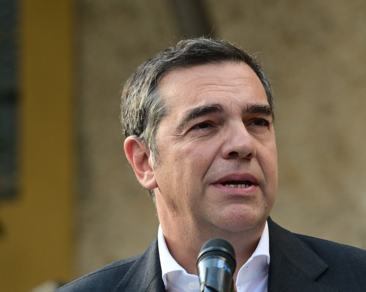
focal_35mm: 383
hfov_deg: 5.1
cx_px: 238
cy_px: 150
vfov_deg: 4.0
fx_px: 4148
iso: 800
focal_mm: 200
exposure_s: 1/500
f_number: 5.6
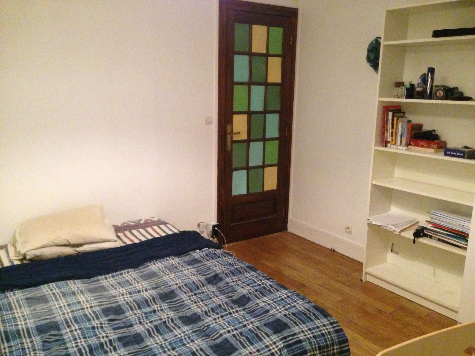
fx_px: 453
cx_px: 238
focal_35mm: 33
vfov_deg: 42.9
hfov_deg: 55.4
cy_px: 178
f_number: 2.4
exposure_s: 1/15
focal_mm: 4.12
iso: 640
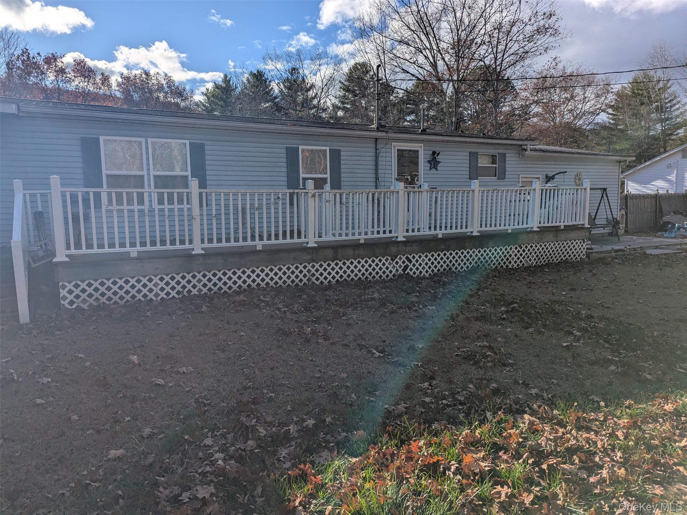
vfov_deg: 56.8
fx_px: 476
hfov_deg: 71.6
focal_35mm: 24
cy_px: 258
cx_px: 344
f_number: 1.85
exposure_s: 1/4049
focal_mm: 6.81
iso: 46
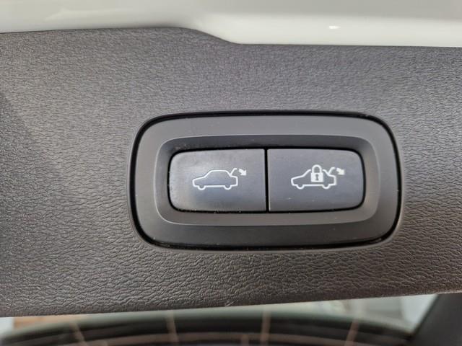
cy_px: 173
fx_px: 307
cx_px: 231
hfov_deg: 73.9
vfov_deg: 58.9
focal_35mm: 23
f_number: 1.8
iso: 250
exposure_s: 1/100
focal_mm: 5.4
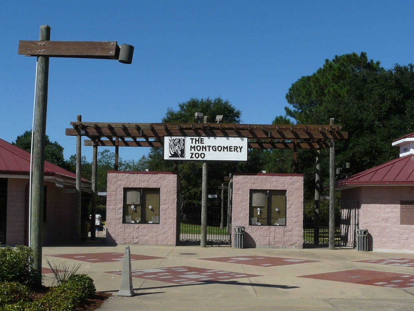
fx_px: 658
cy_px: 177
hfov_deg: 34.9
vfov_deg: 26.5
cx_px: 190
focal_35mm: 55
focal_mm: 4.9
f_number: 7.1
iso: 100
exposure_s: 1/400
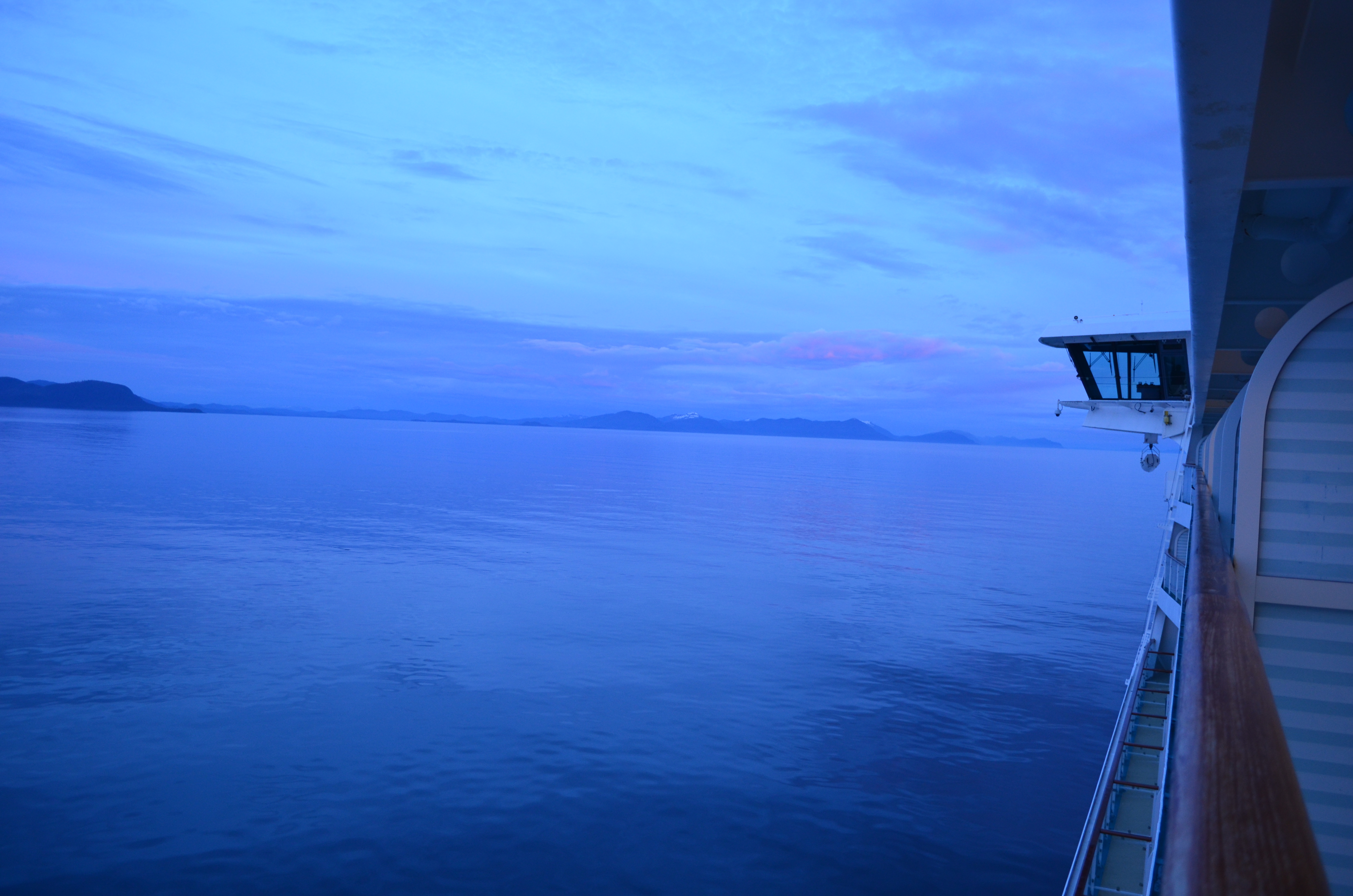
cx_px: 676
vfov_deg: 47.7
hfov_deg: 67.5
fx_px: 1013
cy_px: 448
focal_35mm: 27
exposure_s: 1/60
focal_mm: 18
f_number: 4
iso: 400
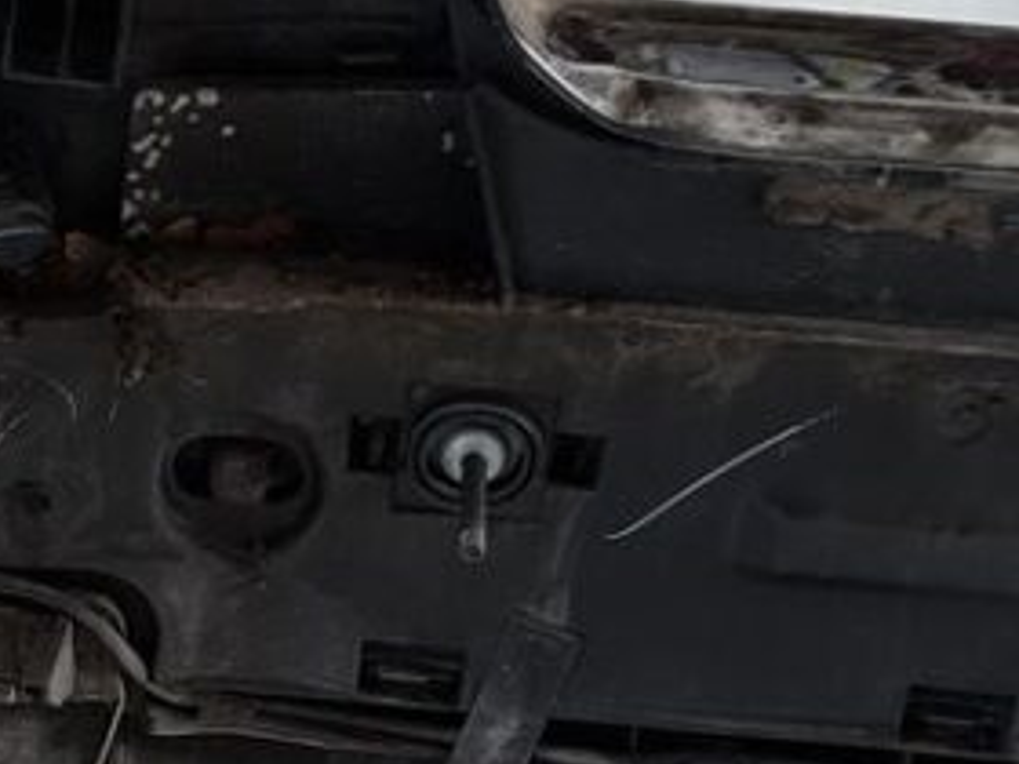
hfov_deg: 14.9
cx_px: 18
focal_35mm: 130
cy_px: 1324
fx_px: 3827
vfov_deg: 10.8
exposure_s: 1/100
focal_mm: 5.4
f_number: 1.8
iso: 100
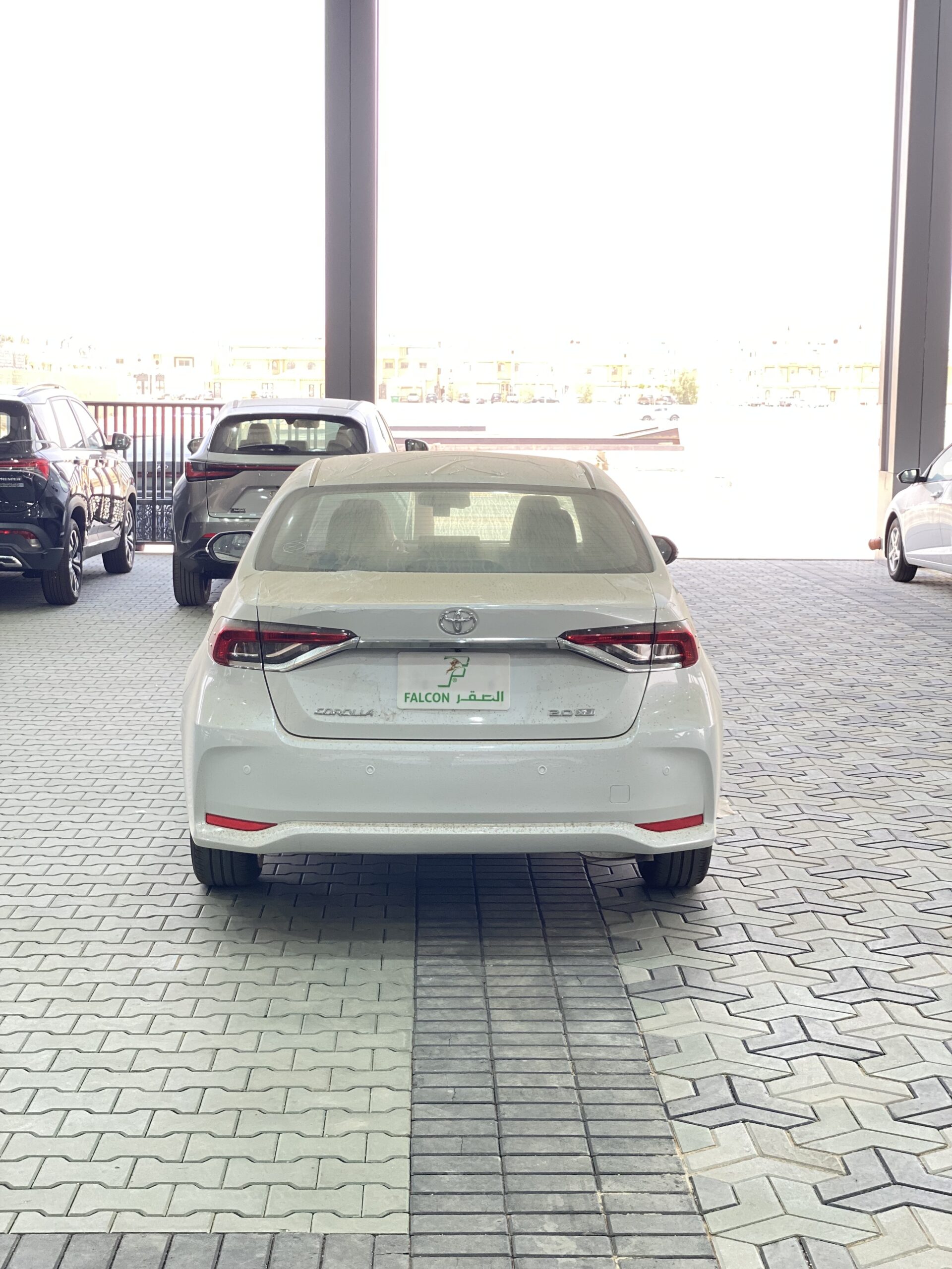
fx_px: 1907
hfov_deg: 28.0
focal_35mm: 52
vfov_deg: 36.8
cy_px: 634
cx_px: 476
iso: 40
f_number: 2
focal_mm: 6
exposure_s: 1/122
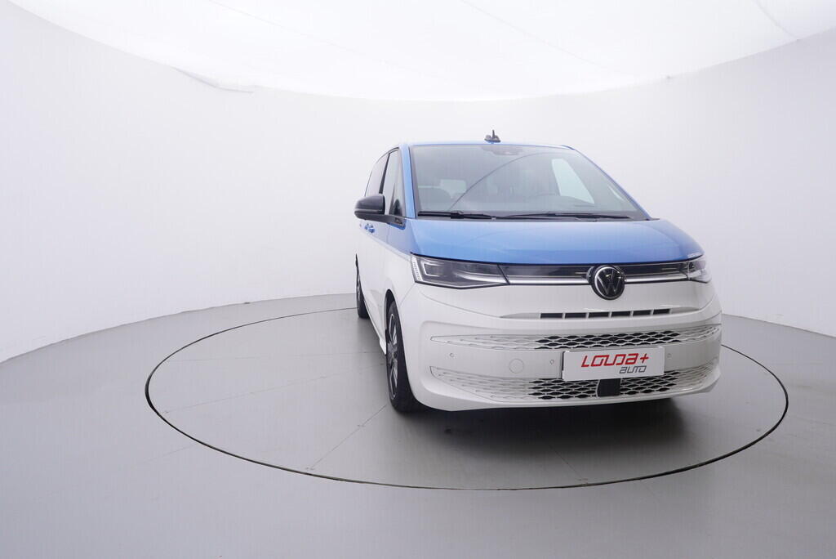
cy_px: 280
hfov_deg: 77.3
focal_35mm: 22
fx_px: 523
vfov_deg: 56.2
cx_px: 418
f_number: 5
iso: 200
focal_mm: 15
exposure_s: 1/80
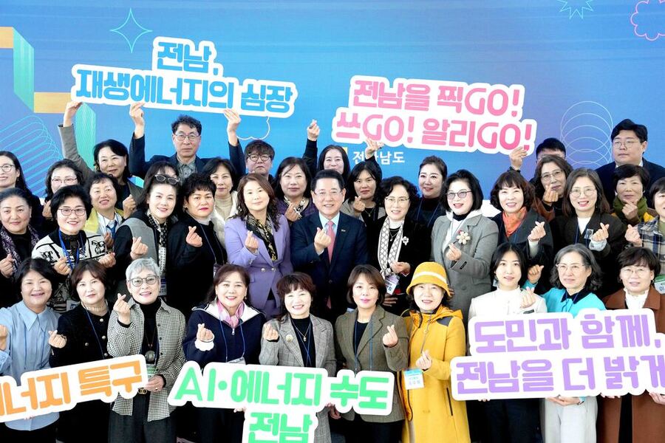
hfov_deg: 36.2
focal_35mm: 55
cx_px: 332
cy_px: 222
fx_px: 1016
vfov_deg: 24.6
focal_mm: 55
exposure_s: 1/250
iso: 2500
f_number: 5.6
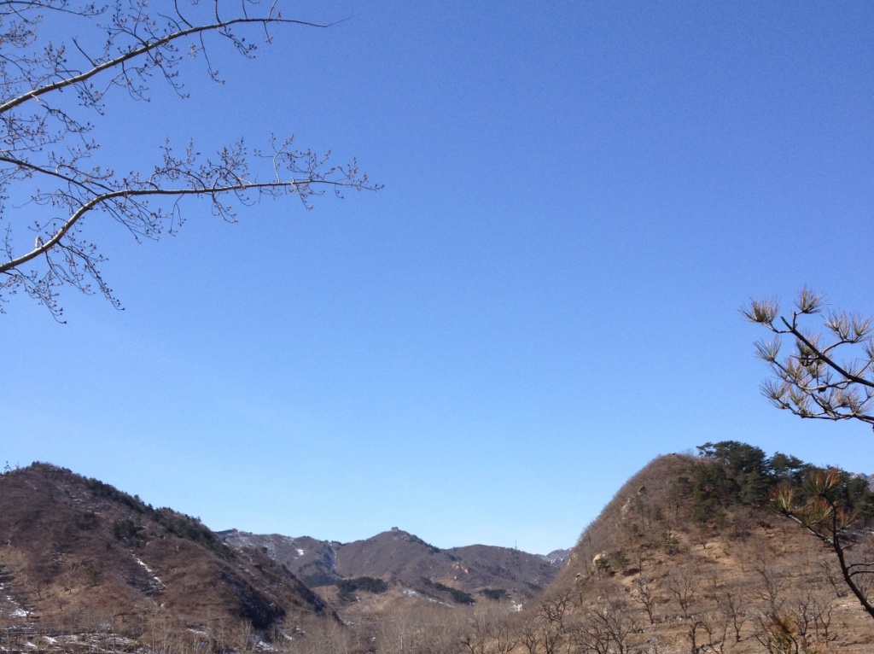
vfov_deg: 40.6
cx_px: 437
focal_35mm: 35
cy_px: 327
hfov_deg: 52.7
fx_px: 883
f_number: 2.4
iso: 64
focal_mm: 4.28
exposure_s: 1/1416
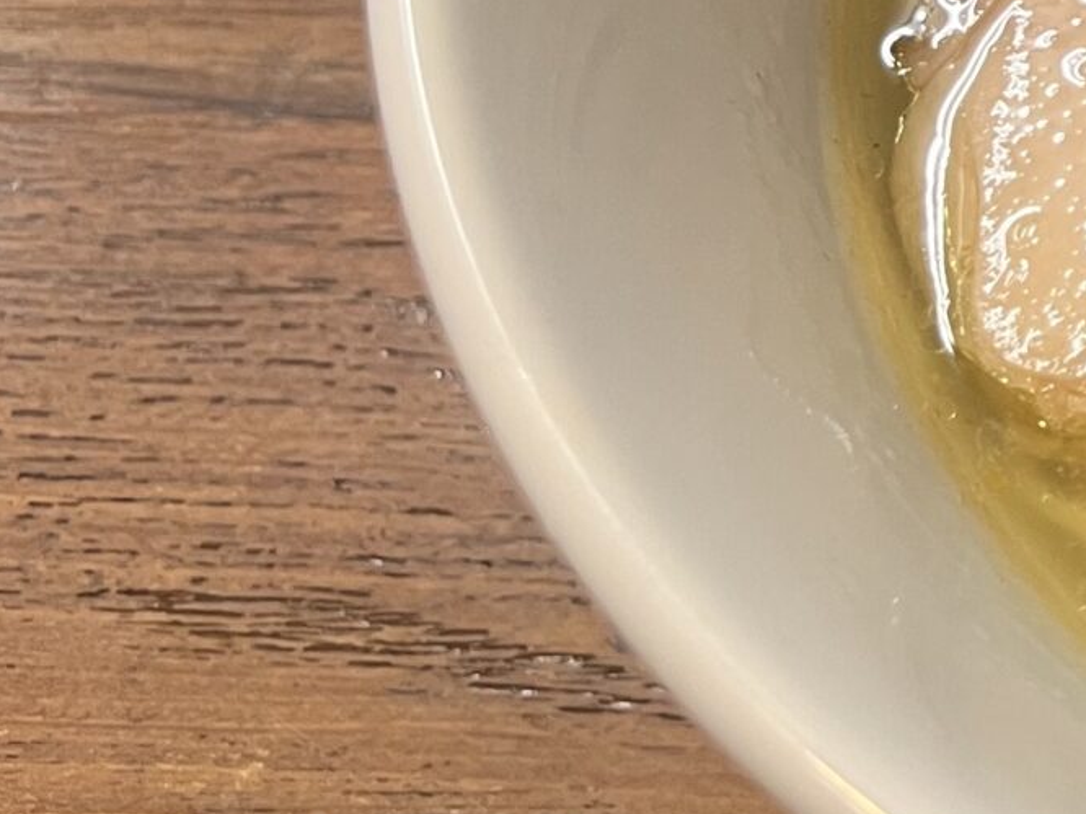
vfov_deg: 14.1
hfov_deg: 16.2
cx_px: 2029
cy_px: -287
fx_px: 3136
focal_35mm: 100
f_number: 1.6
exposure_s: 1/50
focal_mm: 5.1
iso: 100
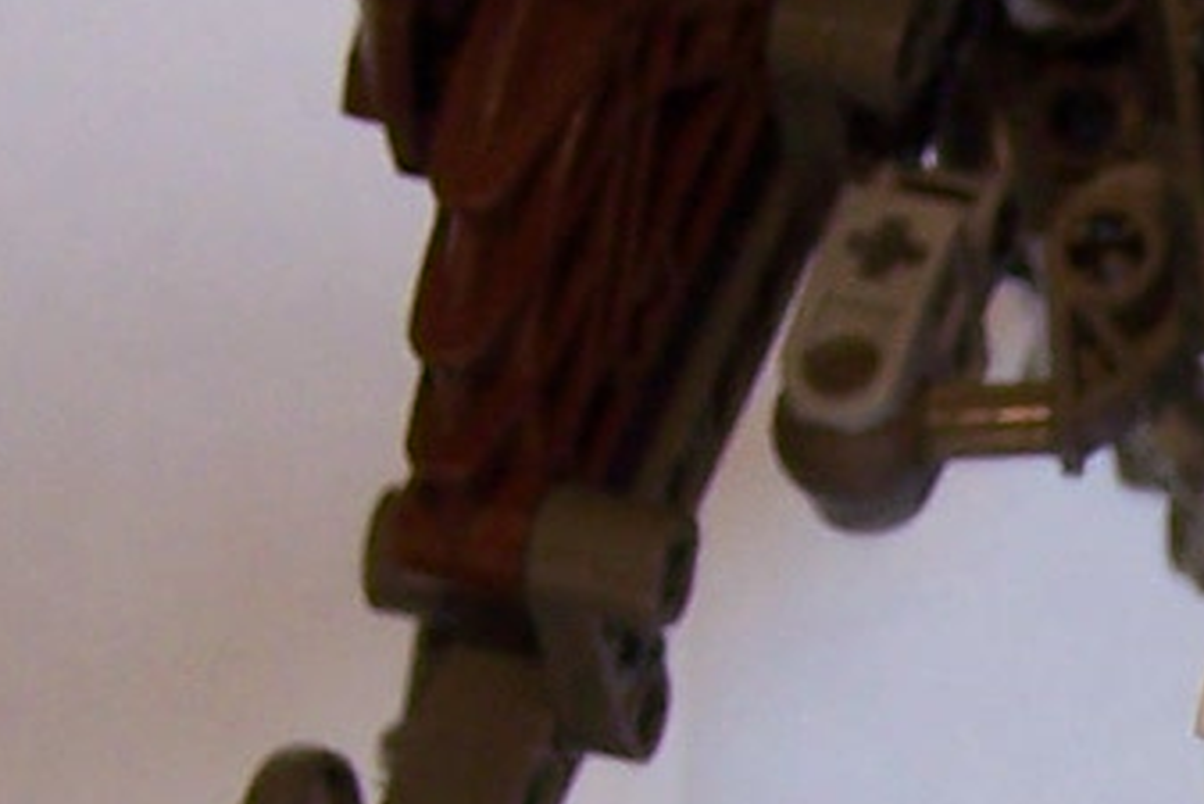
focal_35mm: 240
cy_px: 1236
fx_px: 8030
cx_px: 1808
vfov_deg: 5.7
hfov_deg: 8.4
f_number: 2.8
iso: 80
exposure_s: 1/40
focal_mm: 6.3
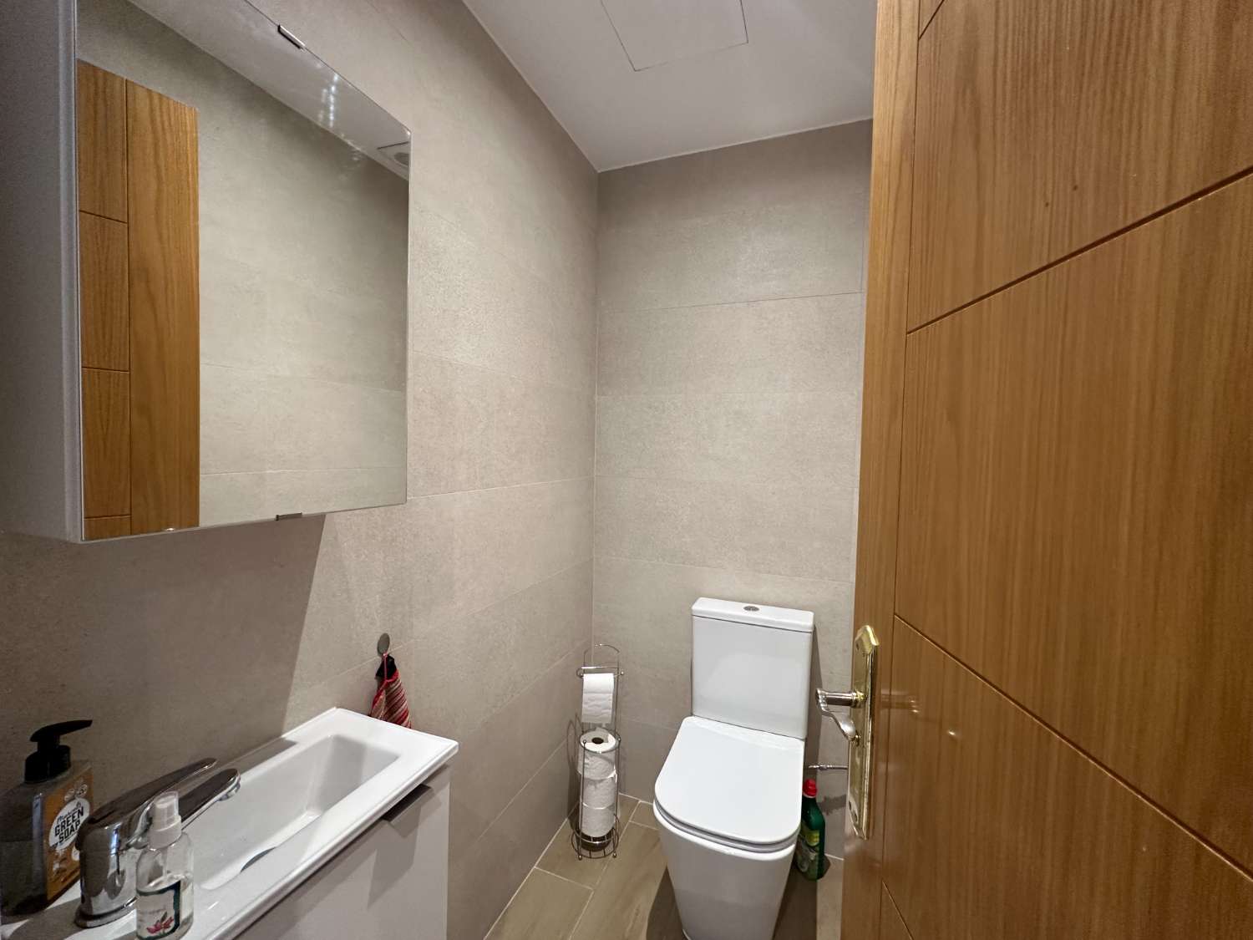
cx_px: 626
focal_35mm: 14
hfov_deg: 102.1
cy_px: 470
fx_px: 507
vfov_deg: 85.7
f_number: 2.2
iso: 160
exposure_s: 1/50
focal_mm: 2.22
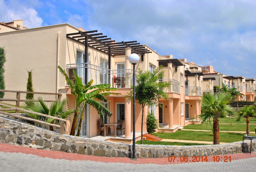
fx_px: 256
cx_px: 128
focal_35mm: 36
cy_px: 86
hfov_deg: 53.1
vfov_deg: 37.0
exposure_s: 1/250
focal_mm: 24
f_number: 8
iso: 100
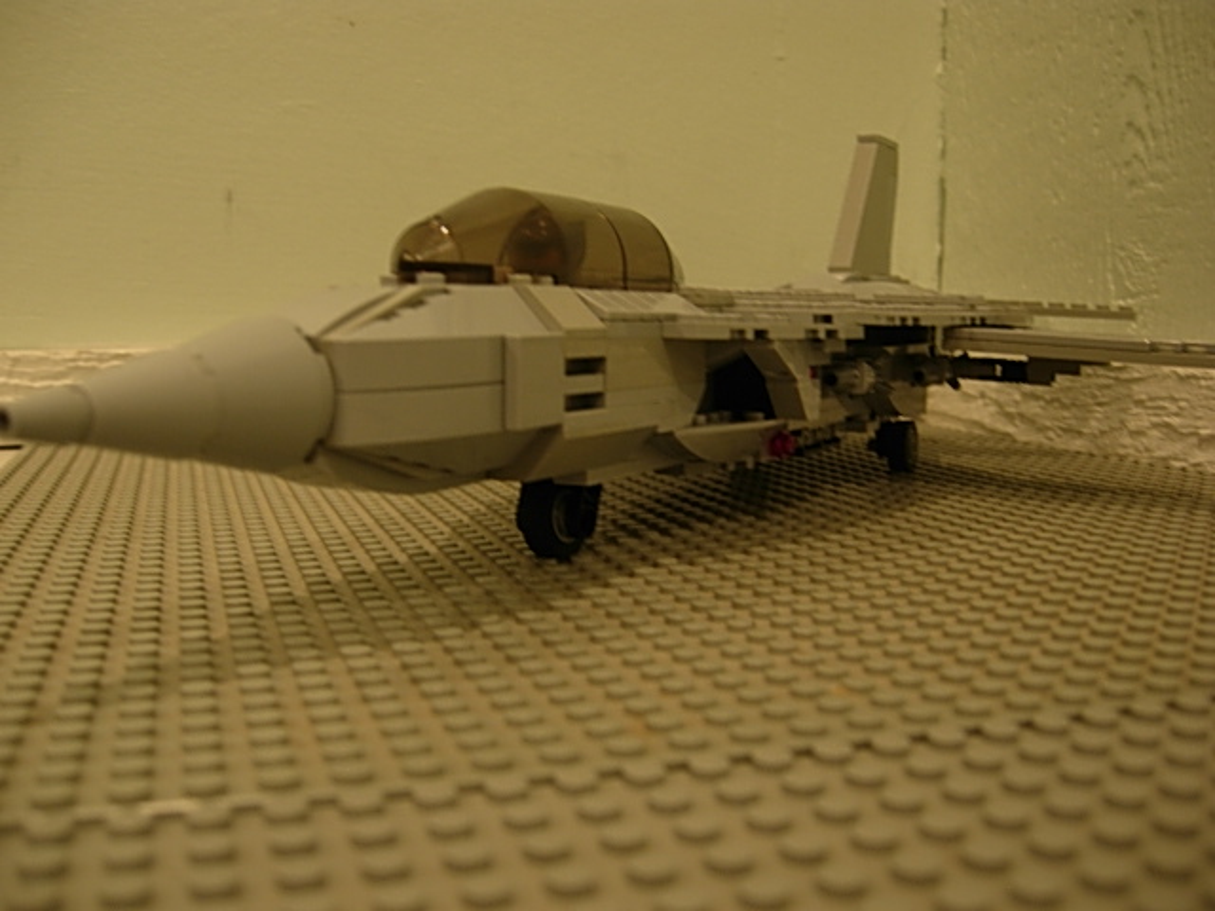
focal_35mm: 36
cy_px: 456
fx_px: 1264
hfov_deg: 51.4
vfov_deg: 39.7
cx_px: 608
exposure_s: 1/4
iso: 77
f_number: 2.7
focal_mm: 7.5
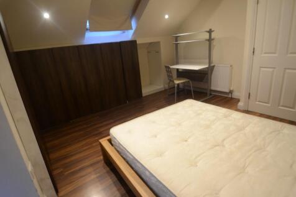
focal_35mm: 18
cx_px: 148
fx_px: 148
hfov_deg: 90.0
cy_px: 98
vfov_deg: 67.3
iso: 400
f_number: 3.8
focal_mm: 12
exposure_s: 1/30
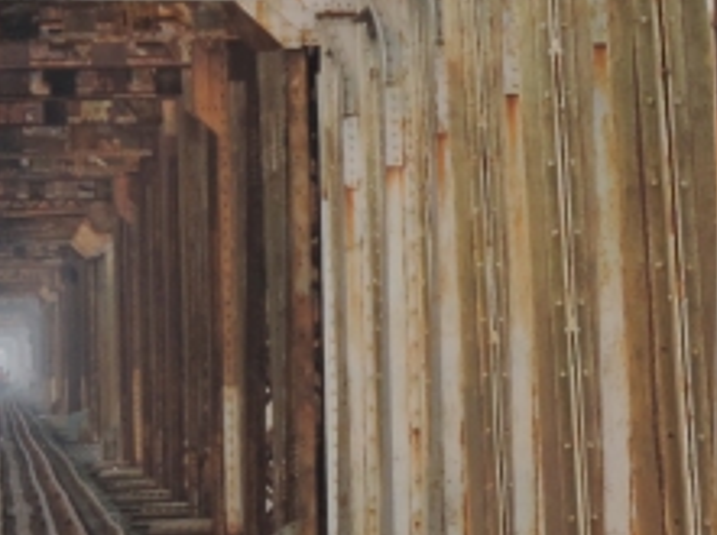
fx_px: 11622
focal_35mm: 562
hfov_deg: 3.5
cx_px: 211
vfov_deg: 2.6
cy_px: 23
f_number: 4.4
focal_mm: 27.6
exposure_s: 1/125
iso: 160
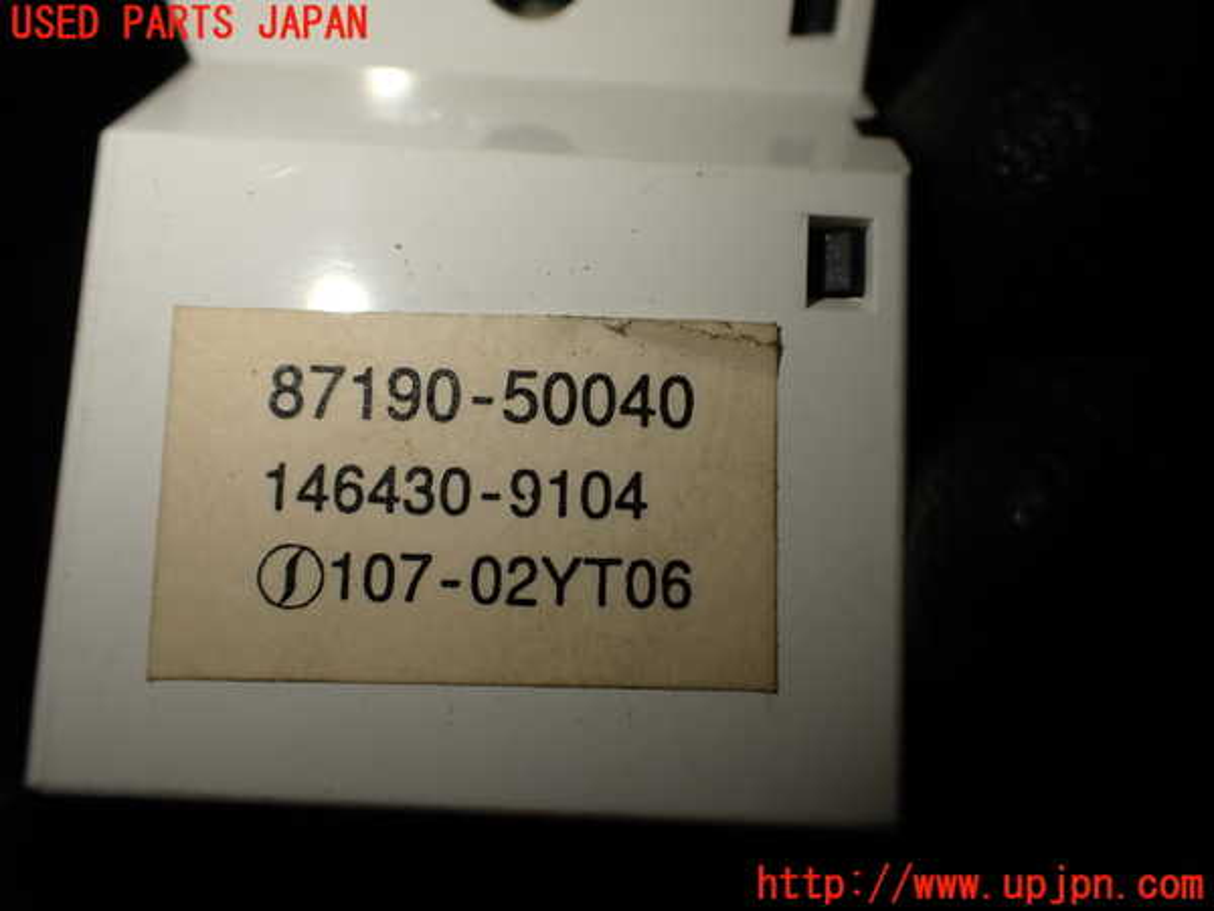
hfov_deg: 60.0
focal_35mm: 30
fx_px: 1052
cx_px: 607
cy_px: 456
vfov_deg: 46.8
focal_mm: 5.4
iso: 100
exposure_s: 1/320
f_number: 3.2
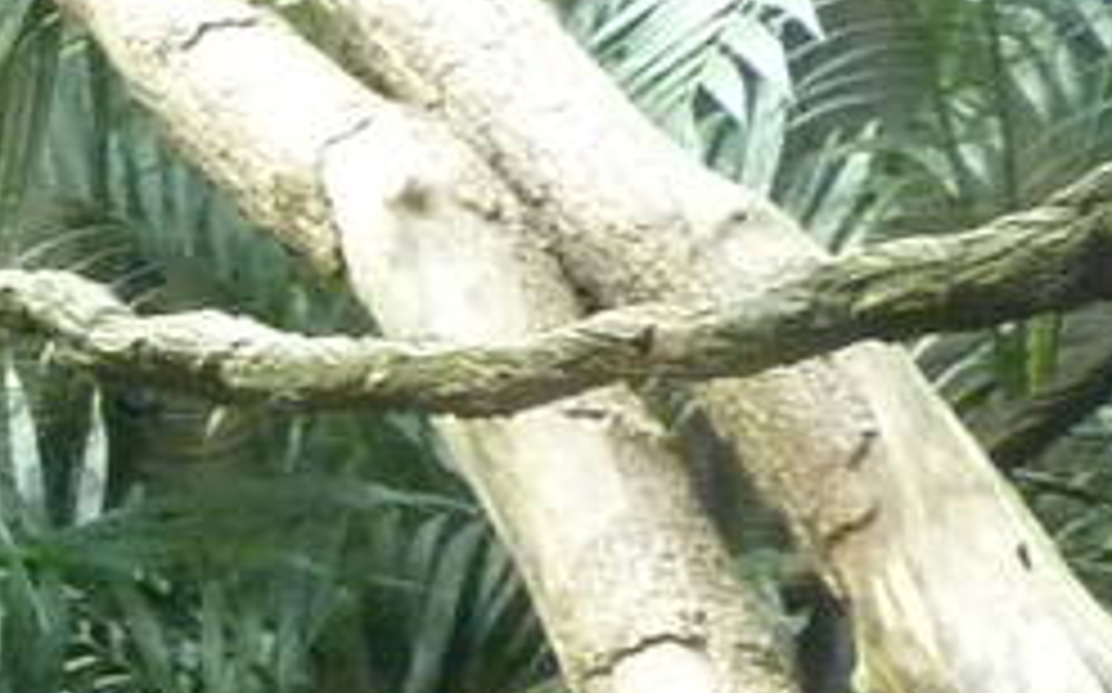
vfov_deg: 7.5
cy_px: 832
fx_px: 5209
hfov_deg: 11.0
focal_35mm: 172
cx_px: -1202
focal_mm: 4.1
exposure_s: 1/30
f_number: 3.3
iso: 400
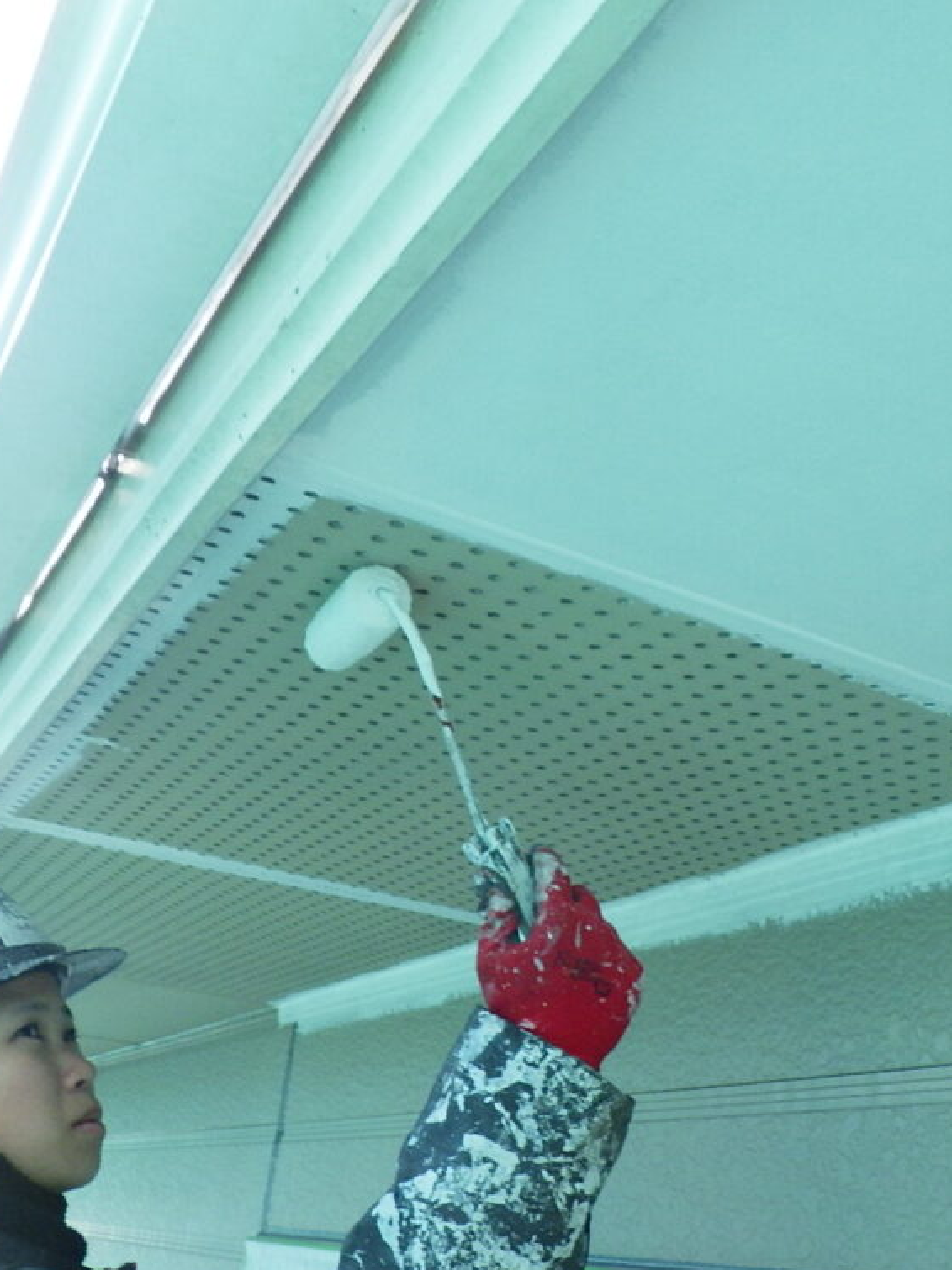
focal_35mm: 38
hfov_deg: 37.4
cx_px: 622
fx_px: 1394
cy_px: 631
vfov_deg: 49.0
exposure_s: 1/160
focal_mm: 5
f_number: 4.2
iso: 250
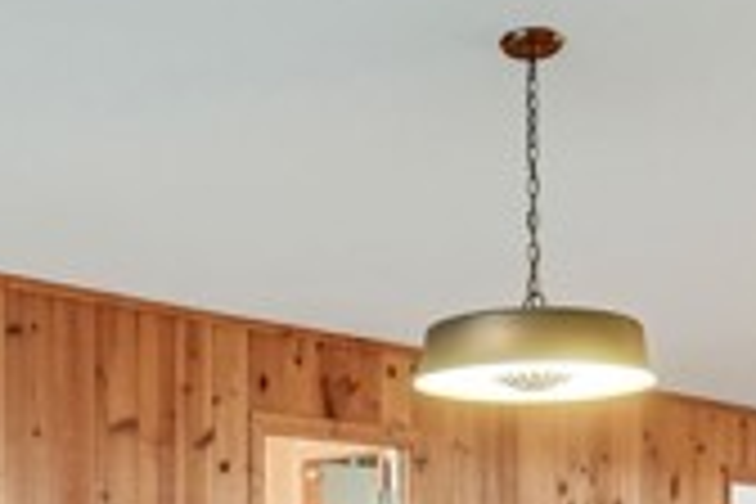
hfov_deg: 35.0
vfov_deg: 22.0
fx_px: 1197
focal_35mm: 57
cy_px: 605
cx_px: 428
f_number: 3.5
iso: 800
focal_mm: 10
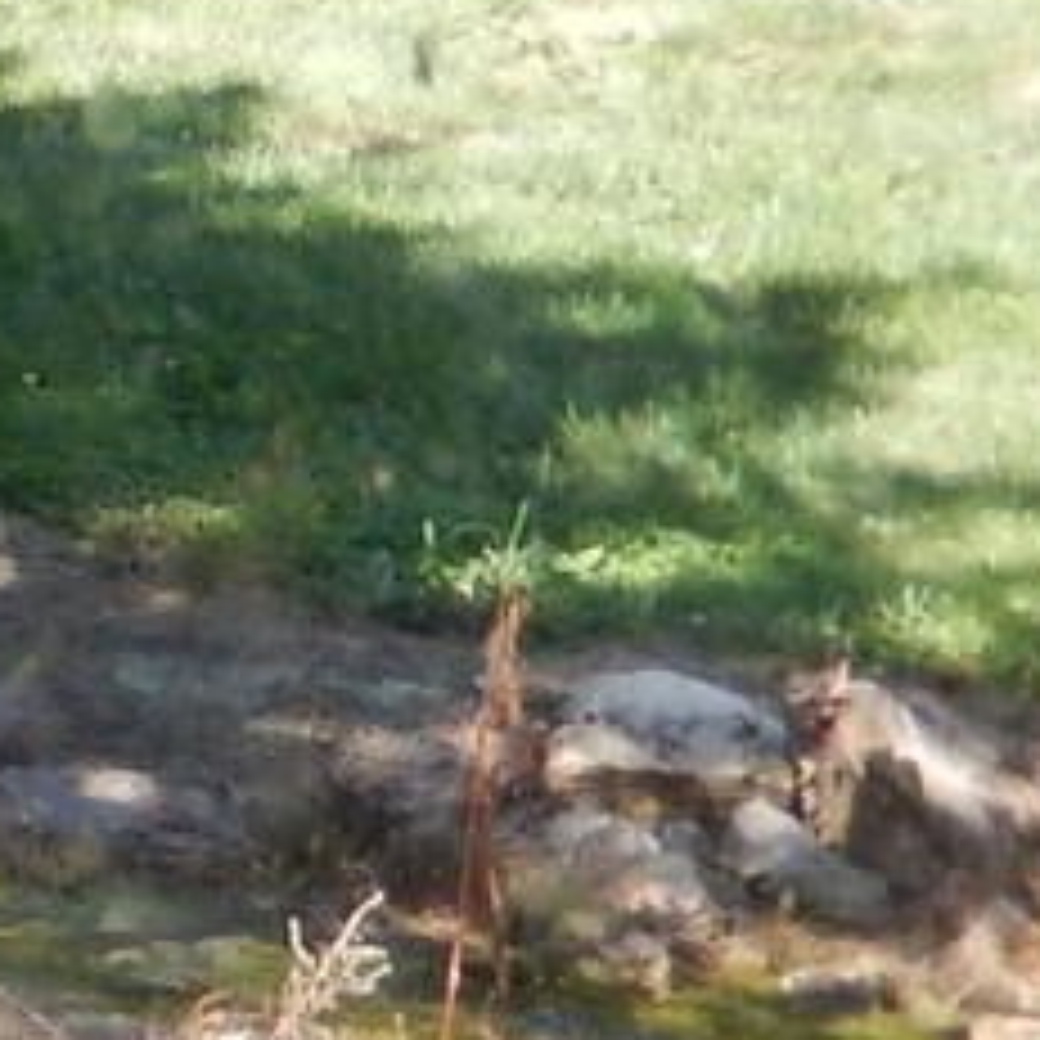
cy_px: -32
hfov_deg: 8.9
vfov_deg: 11.3
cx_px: -2283
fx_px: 5201
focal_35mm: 153
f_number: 3.4
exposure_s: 1/250
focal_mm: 4.5
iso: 125
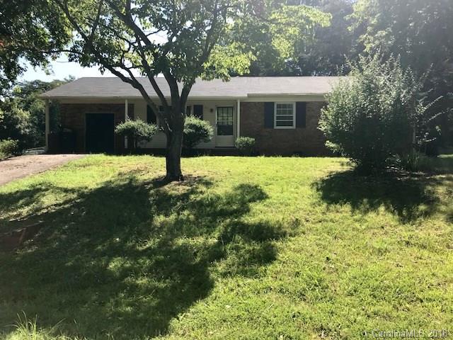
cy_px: 170
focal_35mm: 28
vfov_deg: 49.7
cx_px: 226
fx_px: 366
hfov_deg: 63.4
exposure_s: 1/1076
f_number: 1.8
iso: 20
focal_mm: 3.99
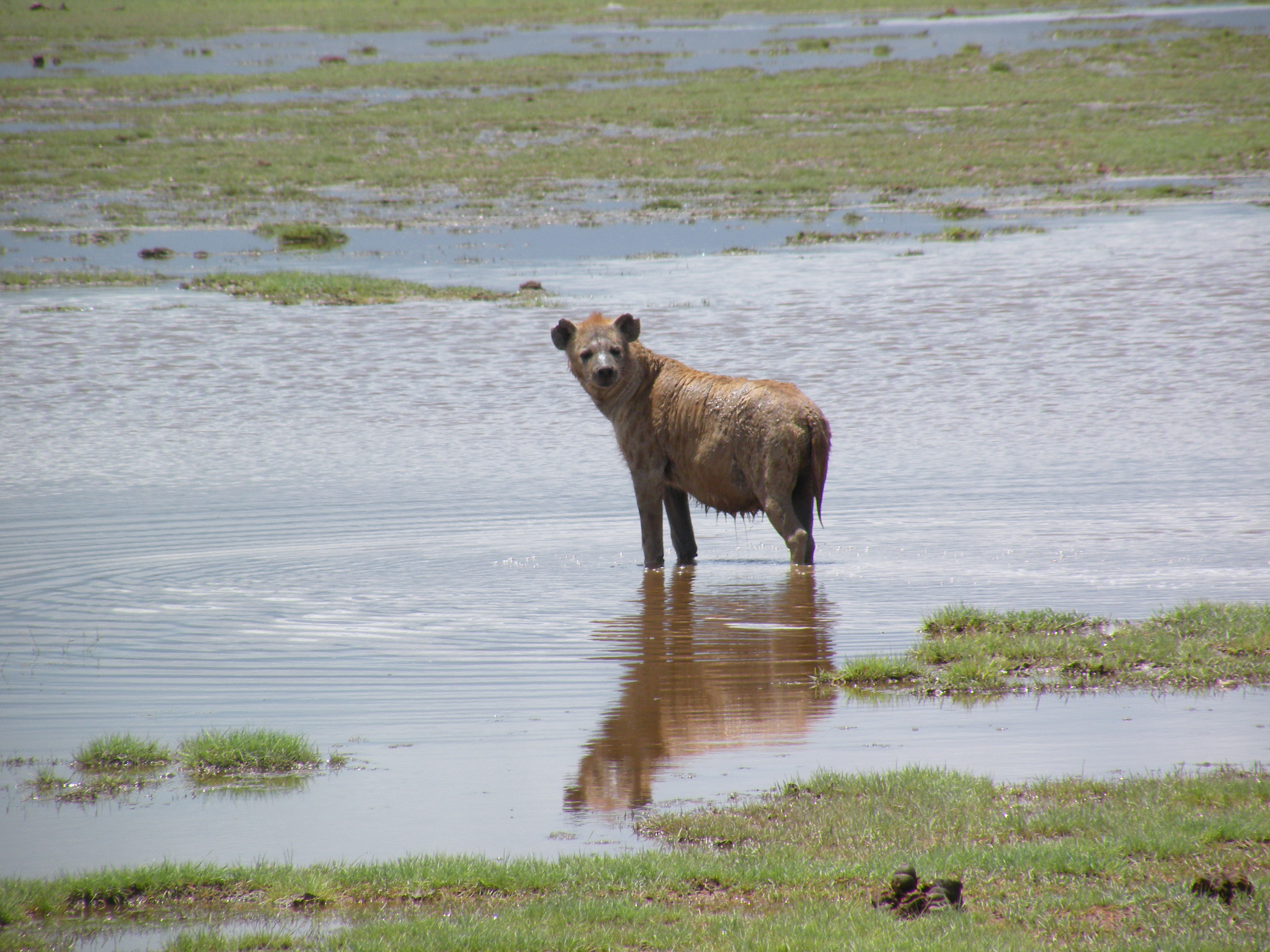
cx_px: 635
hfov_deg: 4.8
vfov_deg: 3.6
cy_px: 476
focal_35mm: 412
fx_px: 15116
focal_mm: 72.9
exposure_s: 1/450
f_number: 6.3
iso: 64
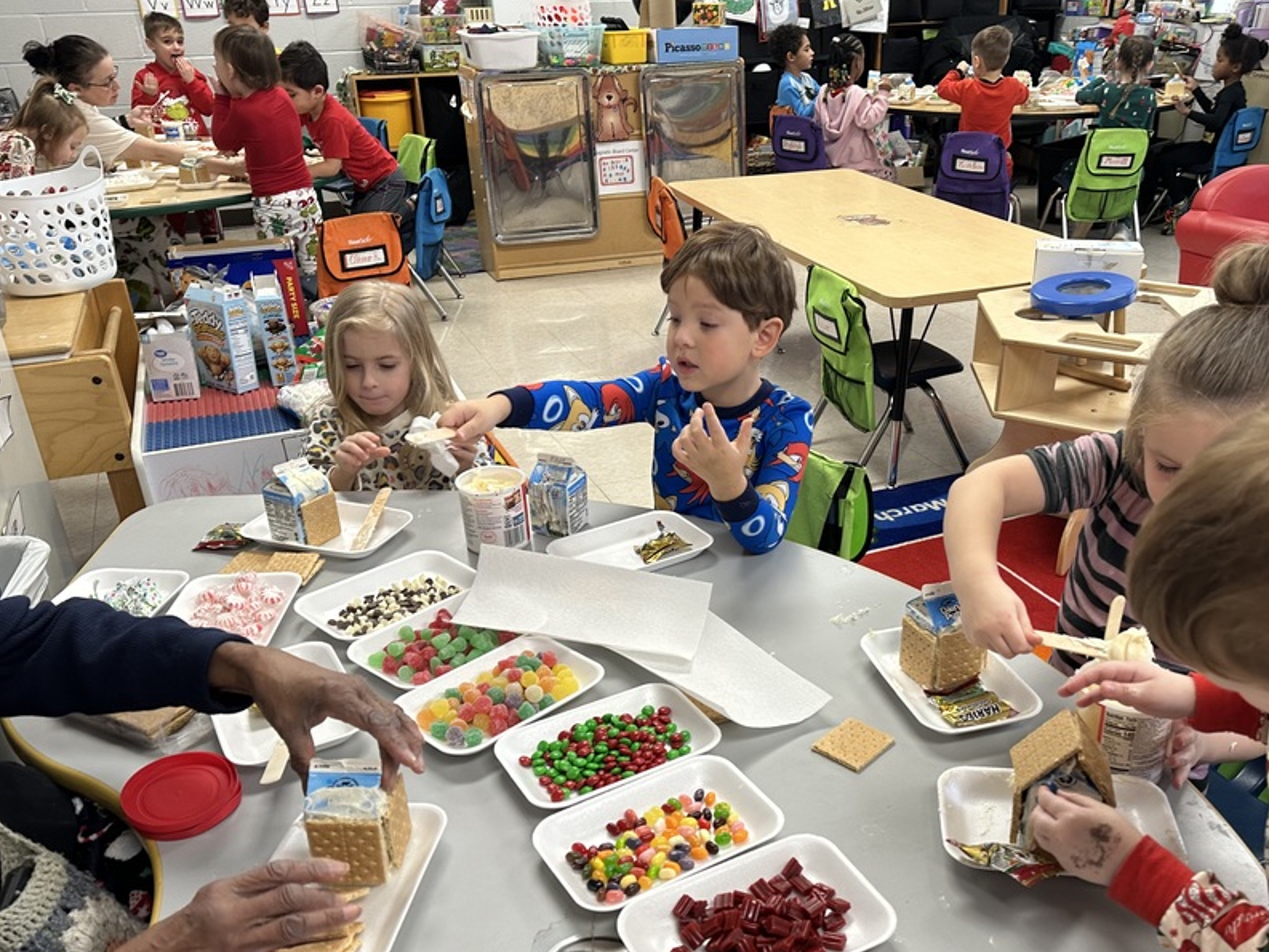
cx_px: 754
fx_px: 1137
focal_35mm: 31
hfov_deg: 57.9
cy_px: 560
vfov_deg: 45.3
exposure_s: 1/60
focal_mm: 6.86
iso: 125
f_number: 1.78
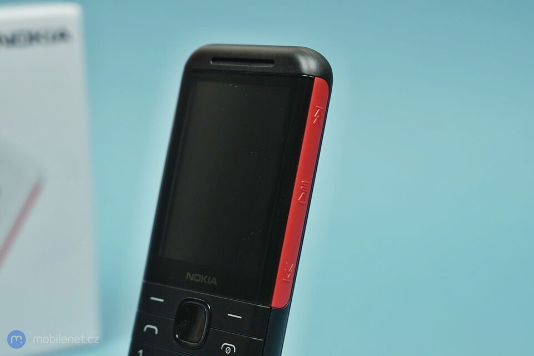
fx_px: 756
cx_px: 267
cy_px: 178
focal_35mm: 51
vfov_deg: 26.5
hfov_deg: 38.9
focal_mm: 51
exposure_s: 1/125
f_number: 4
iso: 400
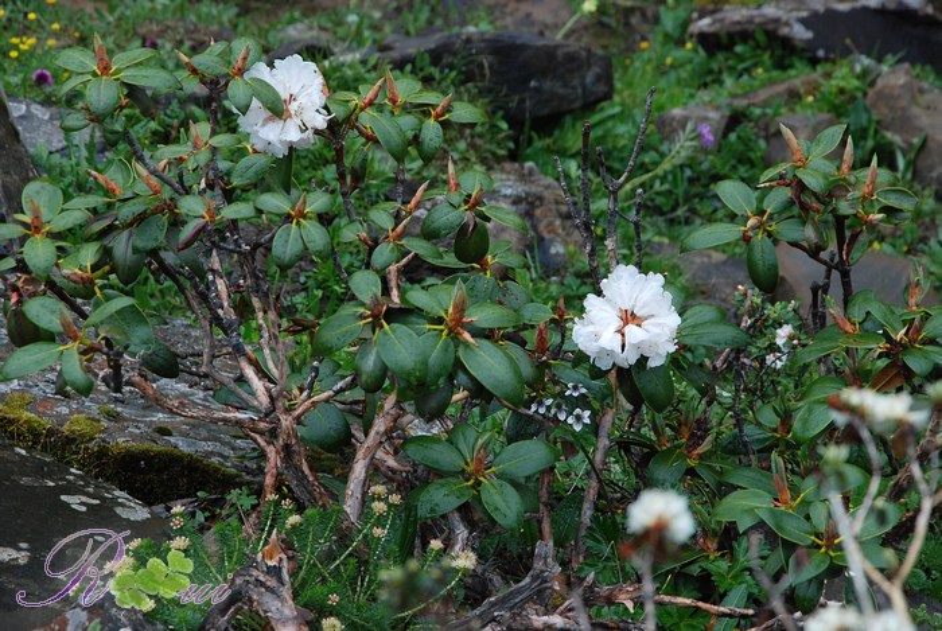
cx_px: 471
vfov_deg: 8.7
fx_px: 4127
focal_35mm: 158
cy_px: 316
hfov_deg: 13.0
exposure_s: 1/180
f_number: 8
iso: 500
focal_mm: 105
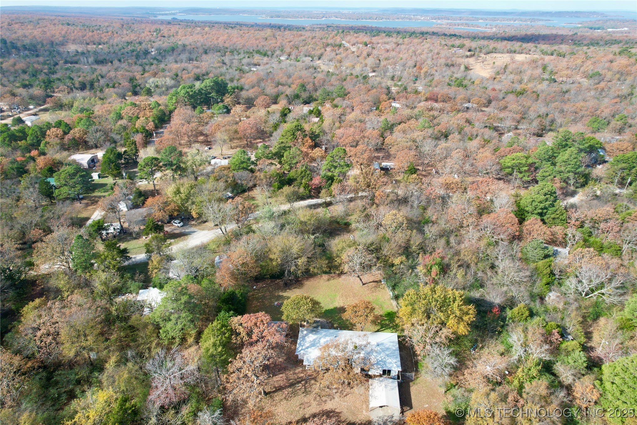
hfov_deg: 78.6
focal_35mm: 22
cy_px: 212
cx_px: 318
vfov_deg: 57.2
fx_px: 389
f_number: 2.8
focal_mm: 8.38
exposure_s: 1/725
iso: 100
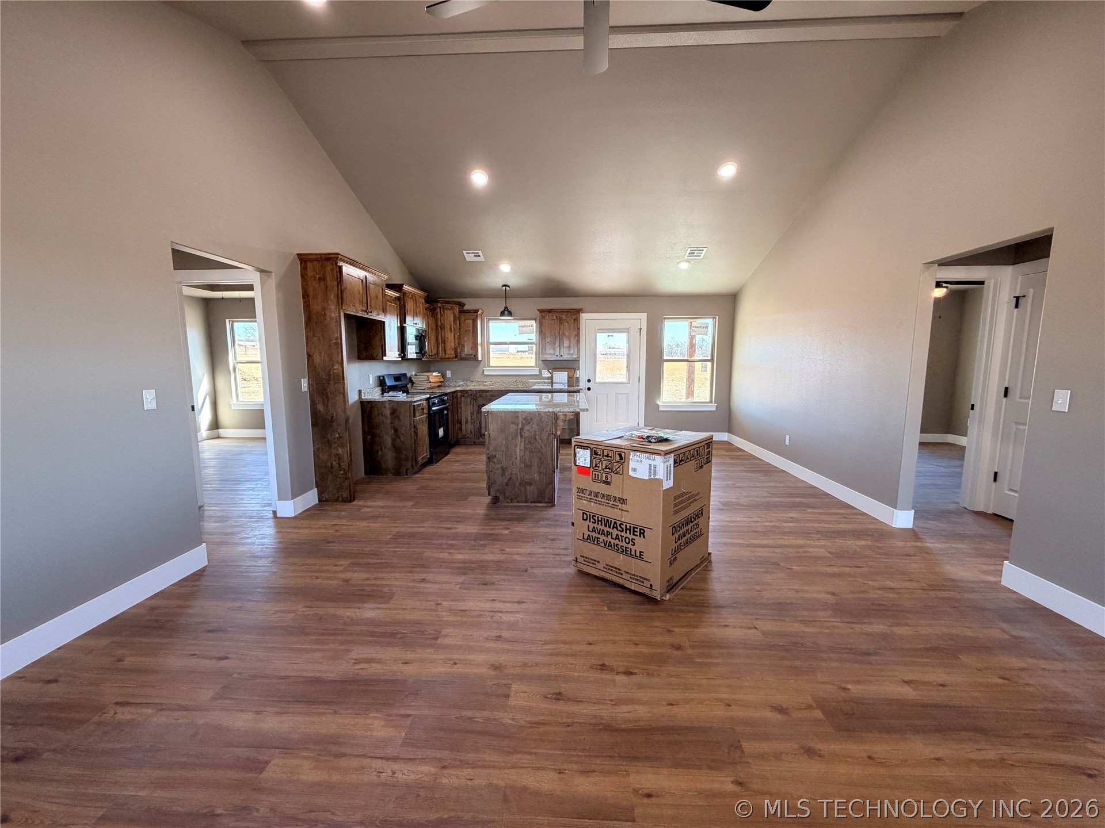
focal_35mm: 14
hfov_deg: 102.1
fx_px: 447
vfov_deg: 85.7
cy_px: 414
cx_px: 552
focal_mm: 2.22
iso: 320
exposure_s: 1/120
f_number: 2.2
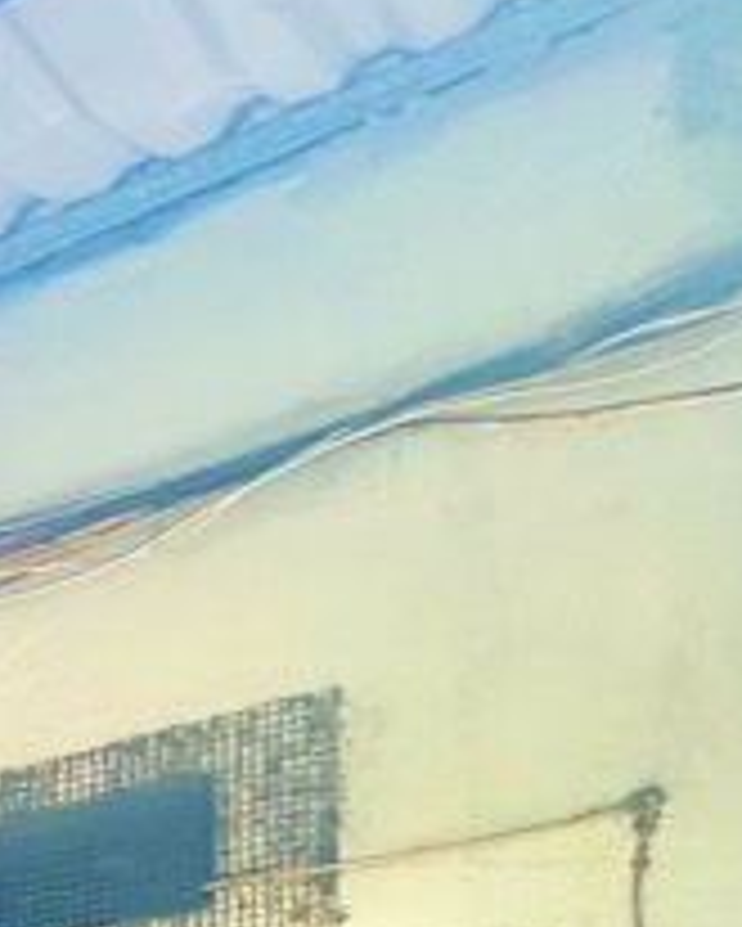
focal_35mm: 68
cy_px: 1530
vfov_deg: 21.4
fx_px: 1865
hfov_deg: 14.7
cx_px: -1016
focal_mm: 2.22
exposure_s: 1/320
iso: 40
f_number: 2.2
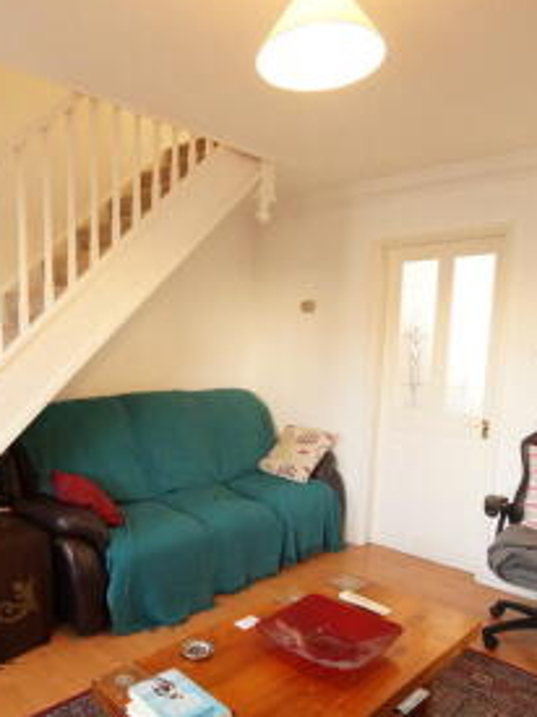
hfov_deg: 54.4
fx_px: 518
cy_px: 403
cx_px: 209
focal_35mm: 25
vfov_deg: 69.1
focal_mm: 10
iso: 2000
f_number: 4
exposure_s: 1/60
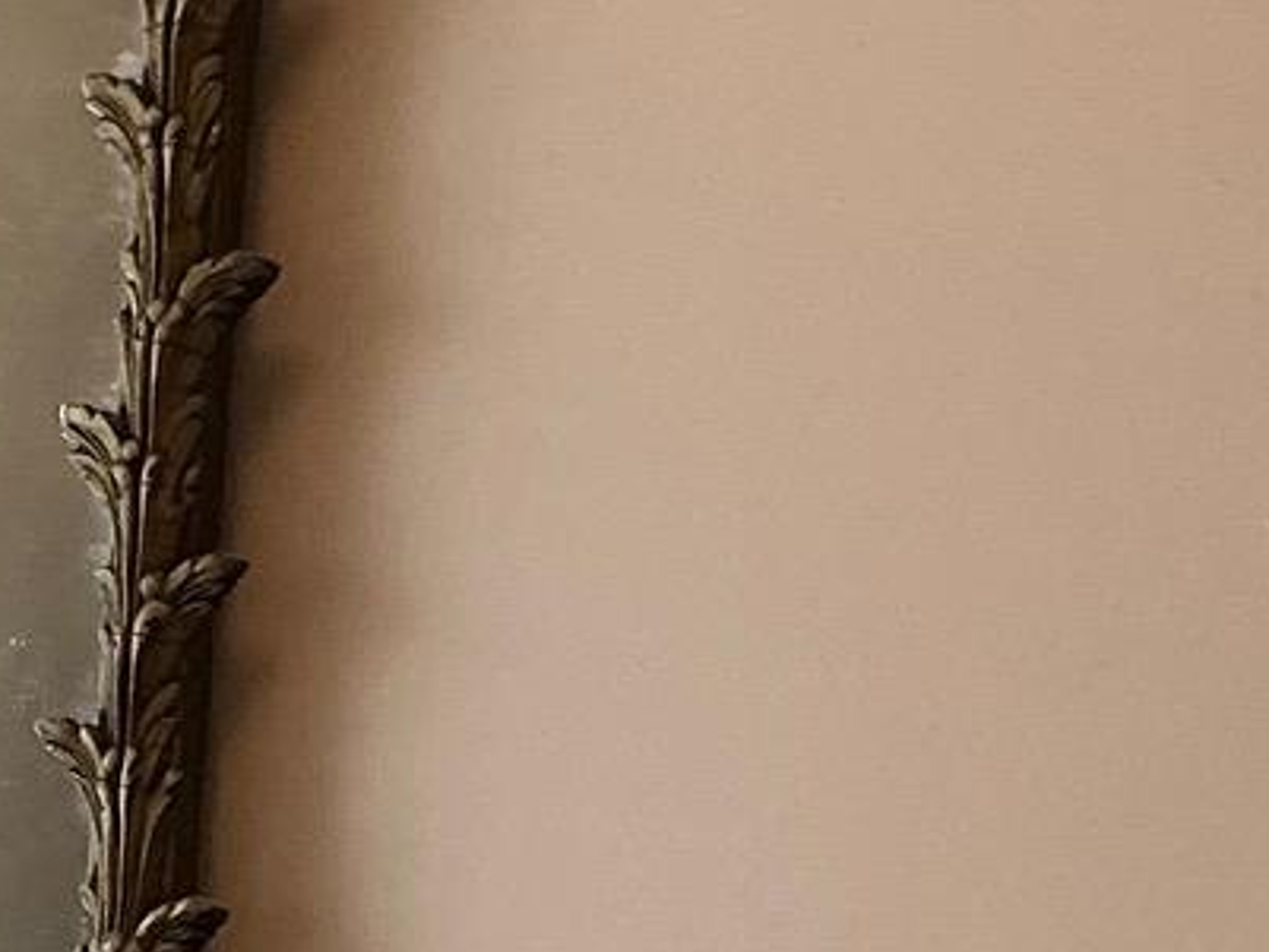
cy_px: 1363
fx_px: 5244
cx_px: -396
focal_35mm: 143
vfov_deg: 10.1
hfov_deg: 13.3
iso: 40
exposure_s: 1/120
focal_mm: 3
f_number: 1.8
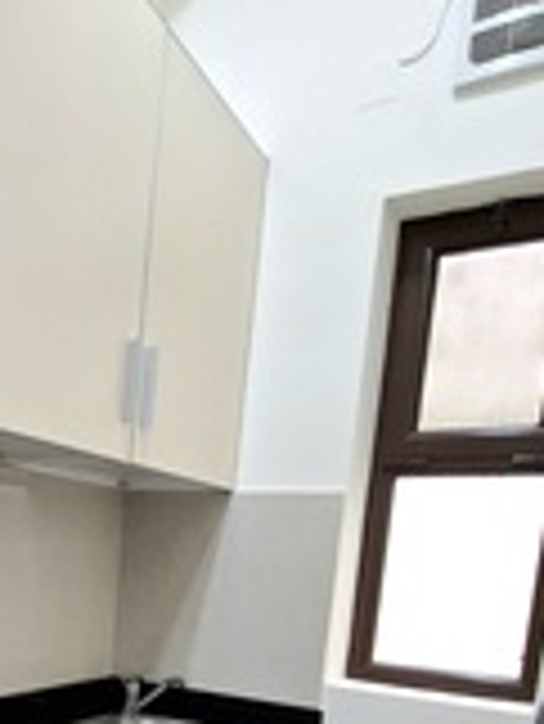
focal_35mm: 37
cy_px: 690
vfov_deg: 44.2
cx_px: -29
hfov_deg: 34.4
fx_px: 774
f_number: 2.2
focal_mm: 1.74
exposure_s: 1/40
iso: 125
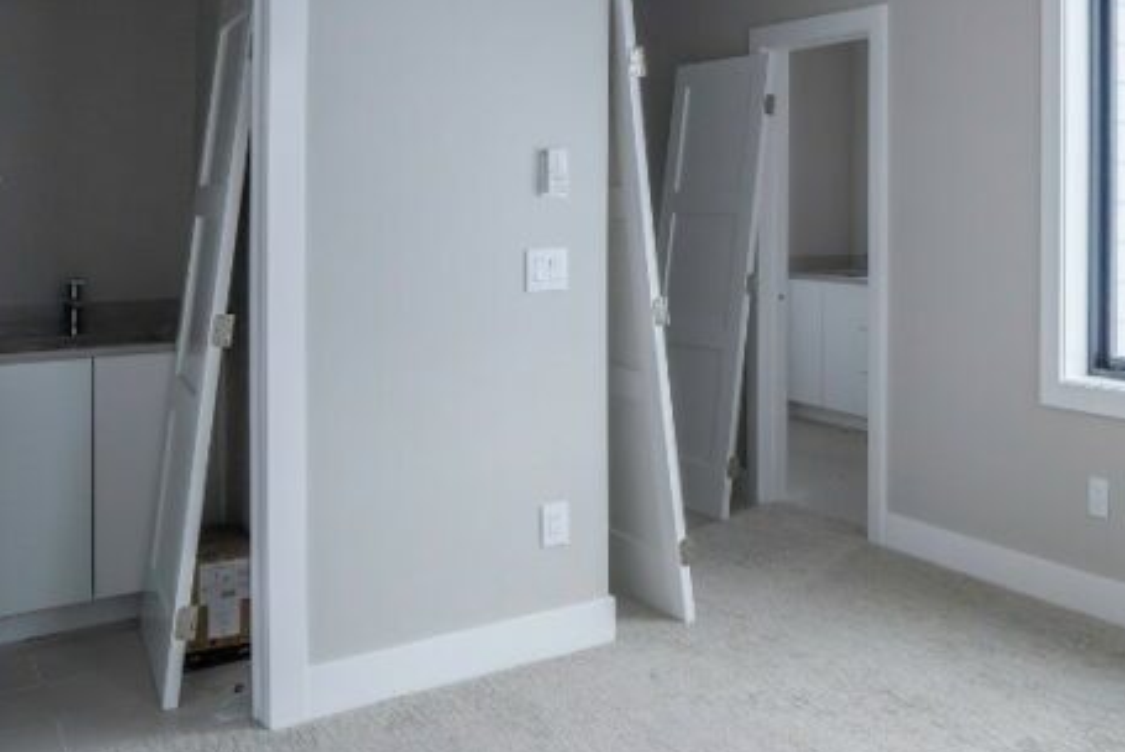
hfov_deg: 48.7
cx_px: 967
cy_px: 187
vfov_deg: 36.1
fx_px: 1126
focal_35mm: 36
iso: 3200
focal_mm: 16
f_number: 4.5
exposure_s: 1/1250
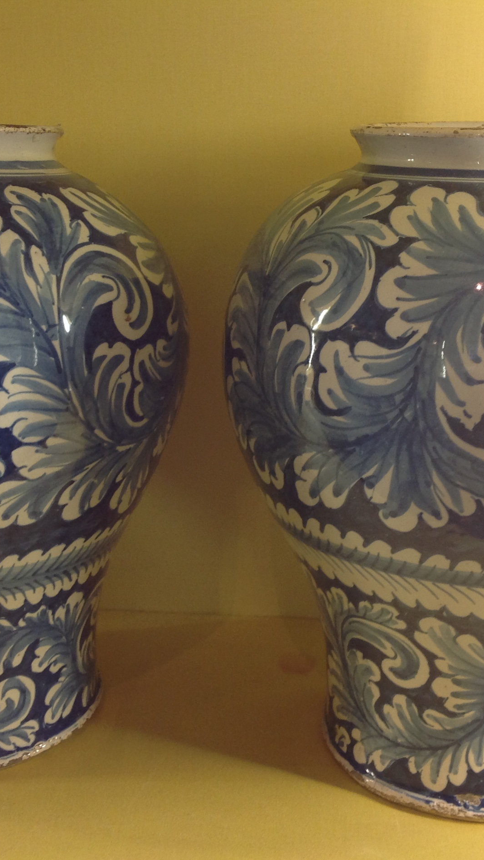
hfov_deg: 23.1
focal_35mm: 52
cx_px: 233
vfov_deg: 39.9
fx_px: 1186
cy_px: 430
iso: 50
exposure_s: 1/24
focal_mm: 4.28
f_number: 2.4
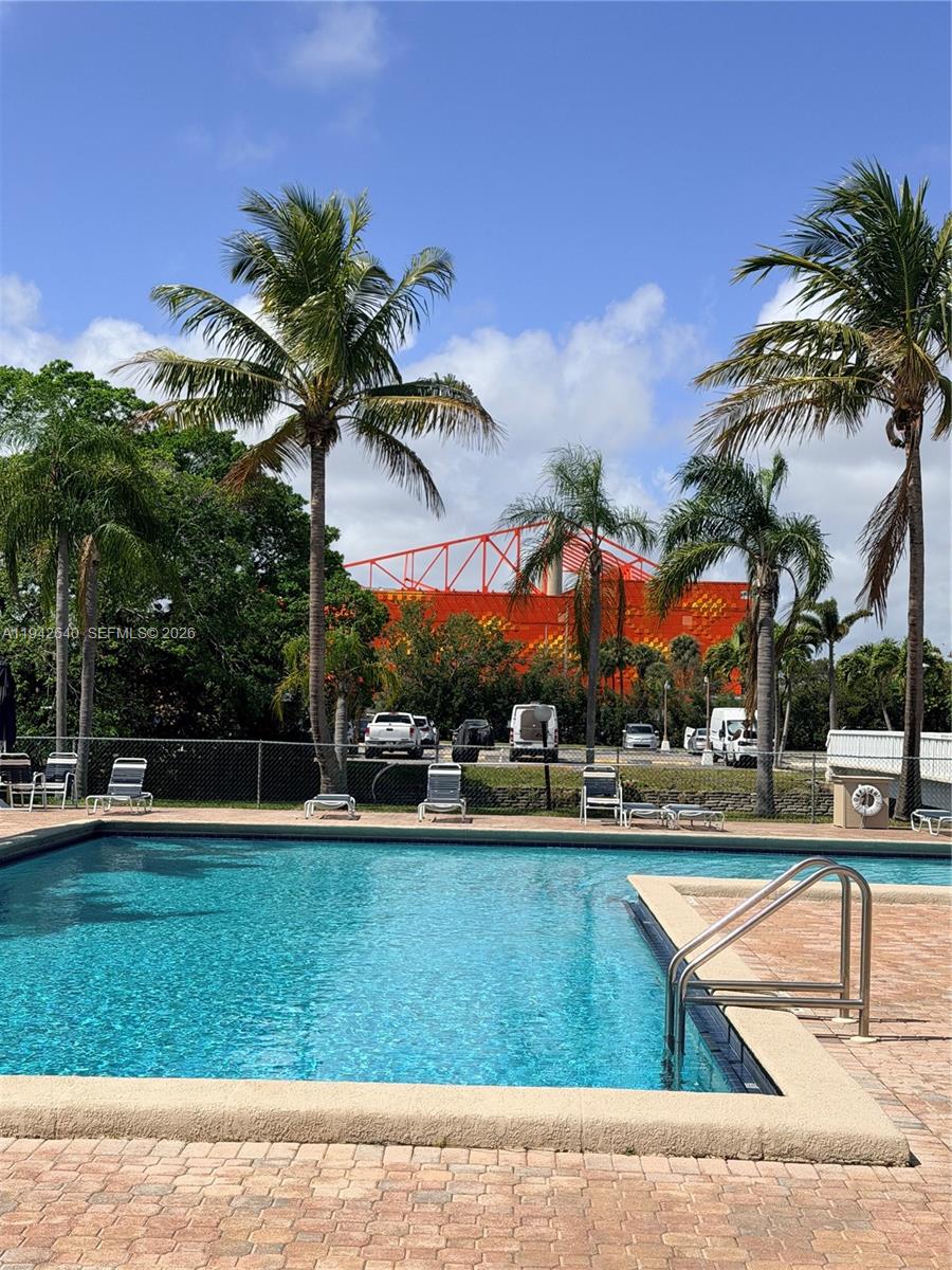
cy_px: 635
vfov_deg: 39.7
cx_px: 476
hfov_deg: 30.3
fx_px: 1760
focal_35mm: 48
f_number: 1.78
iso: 64
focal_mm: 6.76
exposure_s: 1/7874
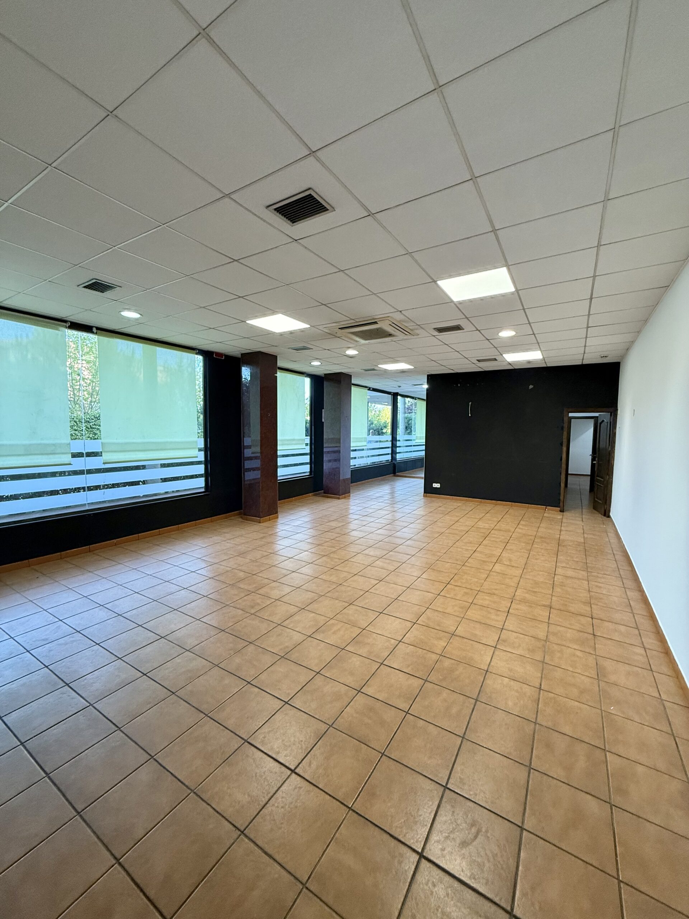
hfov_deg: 85.7
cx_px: 344
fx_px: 372
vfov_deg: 102.1
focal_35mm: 14
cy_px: 460
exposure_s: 1/100
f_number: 2.2
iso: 250
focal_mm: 2.22
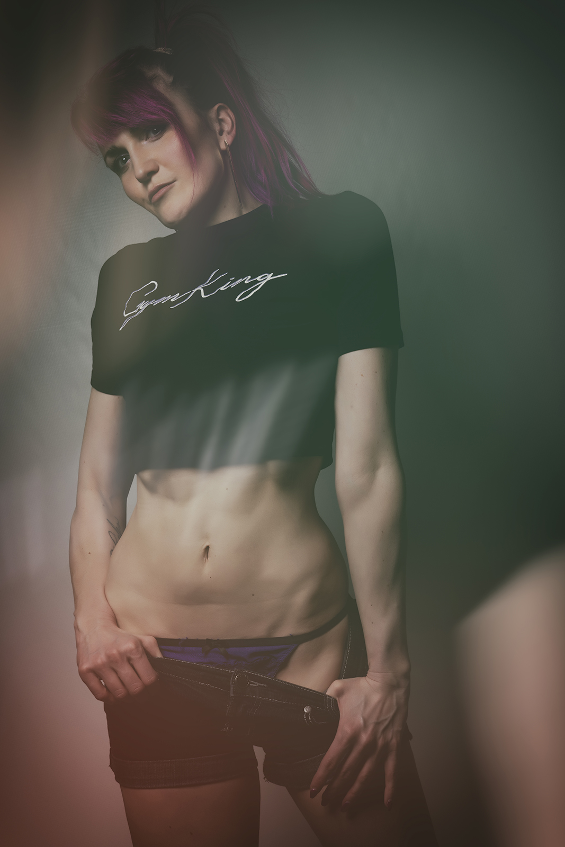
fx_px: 1671
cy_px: 424
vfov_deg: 28.5
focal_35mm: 71
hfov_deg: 19.2
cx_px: 282
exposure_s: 1/200
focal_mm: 71
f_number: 14
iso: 200
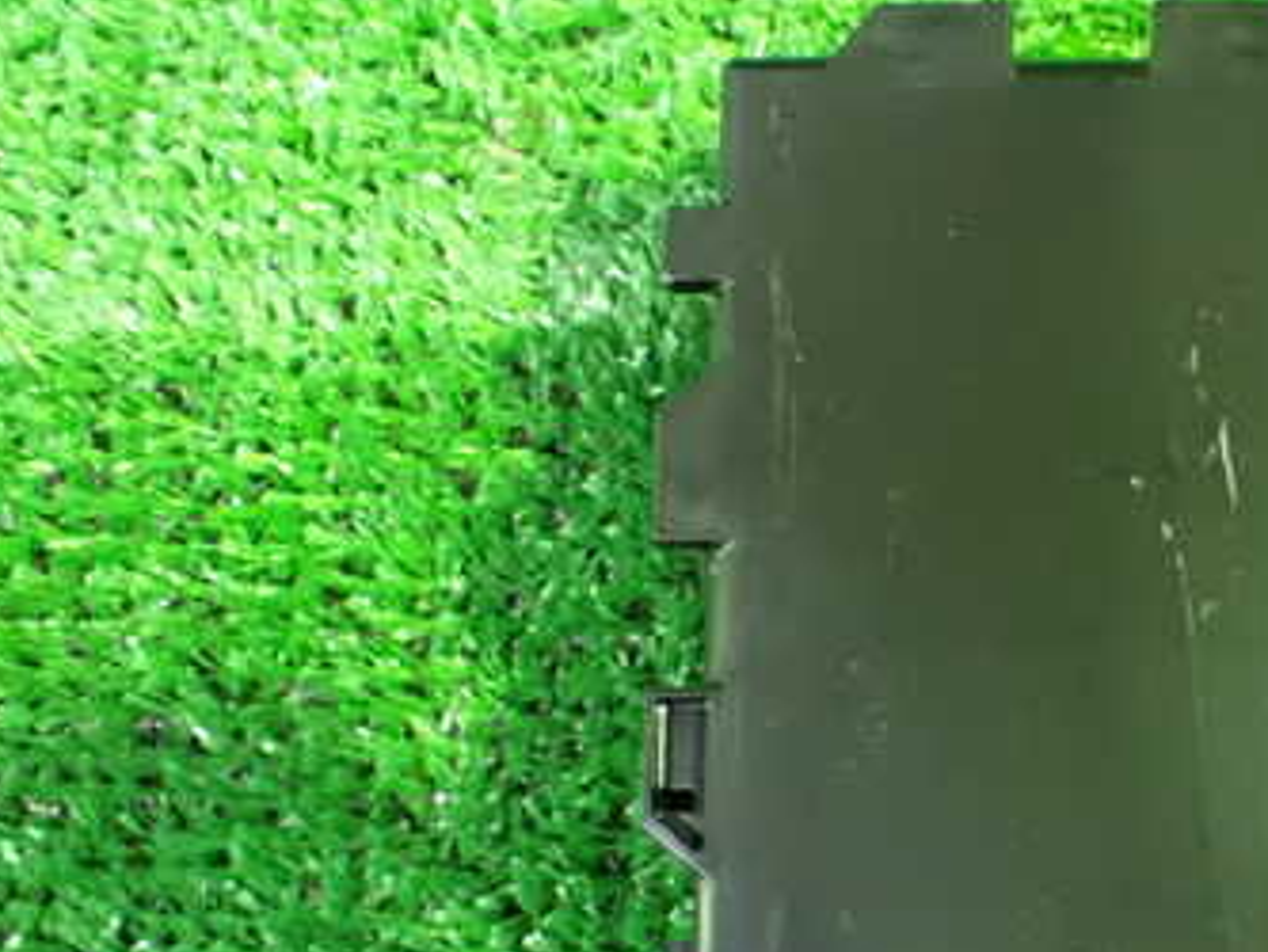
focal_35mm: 54
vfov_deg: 26.7
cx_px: 1116
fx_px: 1979
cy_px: 701
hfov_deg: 33.8
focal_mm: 5.4
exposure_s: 1/30
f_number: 2.3
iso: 1600
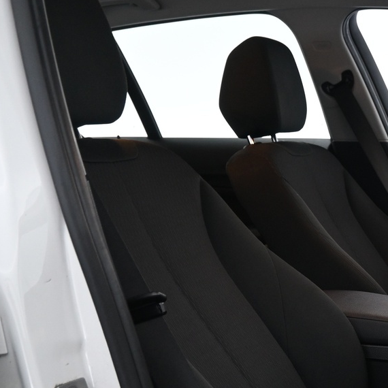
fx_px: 736
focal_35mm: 58
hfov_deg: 26.9
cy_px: 336
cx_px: 435
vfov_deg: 28.6
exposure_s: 1/25
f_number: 3.5
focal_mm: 16
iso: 900
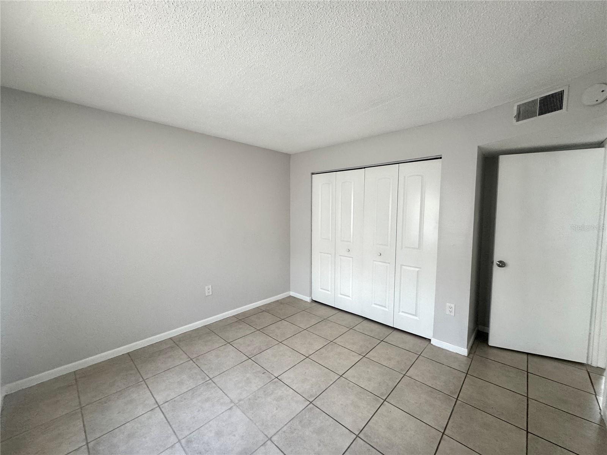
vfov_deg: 85.7
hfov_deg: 102.1
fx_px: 245
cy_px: 228
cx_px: 304
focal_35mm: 14
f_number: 2.2
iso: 160
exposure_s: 1/99
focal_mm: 2.22
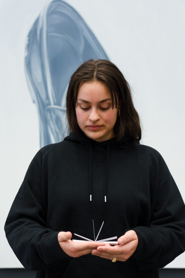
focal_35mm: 51
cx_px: 92
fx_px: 393
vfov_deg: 38.9
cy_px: 139
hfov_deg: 26.5
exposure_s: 1/125
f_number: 4
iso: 1600
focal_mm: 51
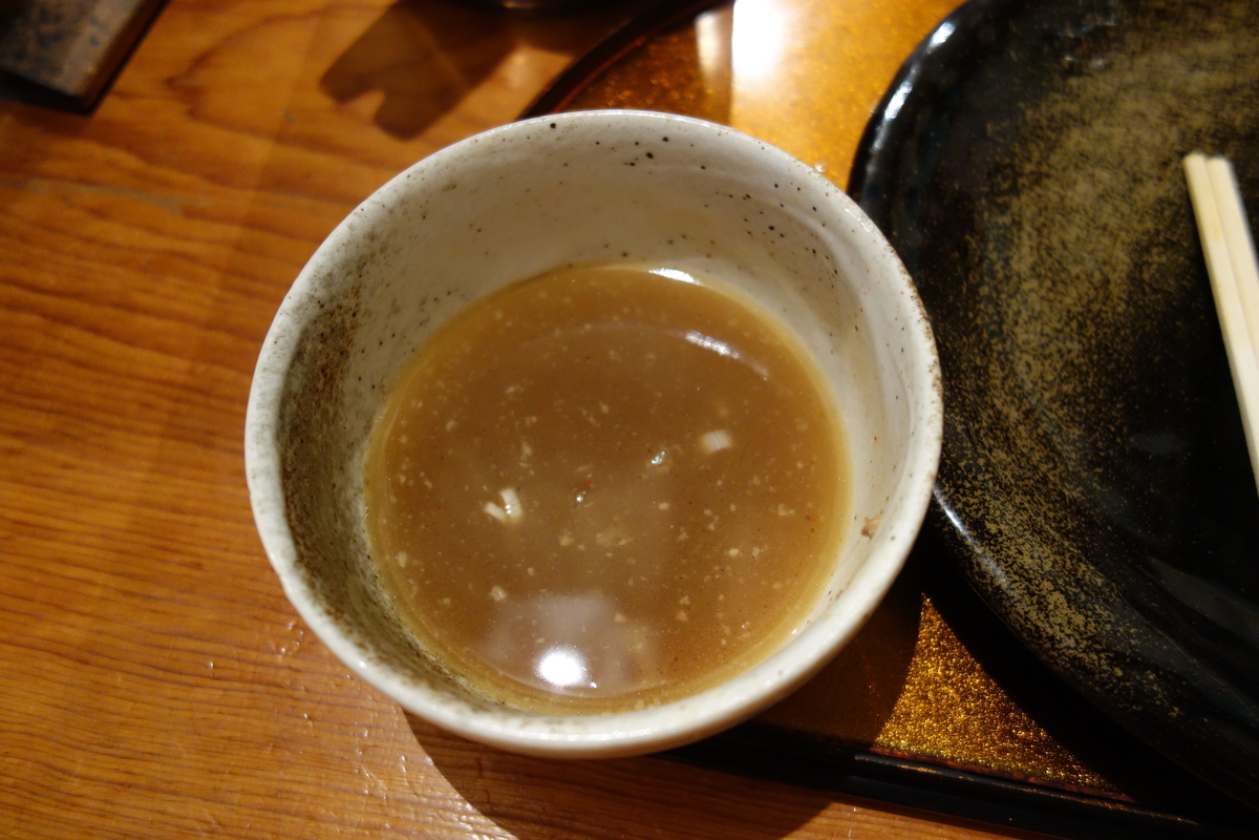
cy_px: 420
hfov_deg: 65.5
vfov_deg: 46.4
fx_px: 979
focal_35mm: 28
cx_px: 630
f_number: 1.8
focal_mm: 10.4
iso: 640
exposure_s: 1/30
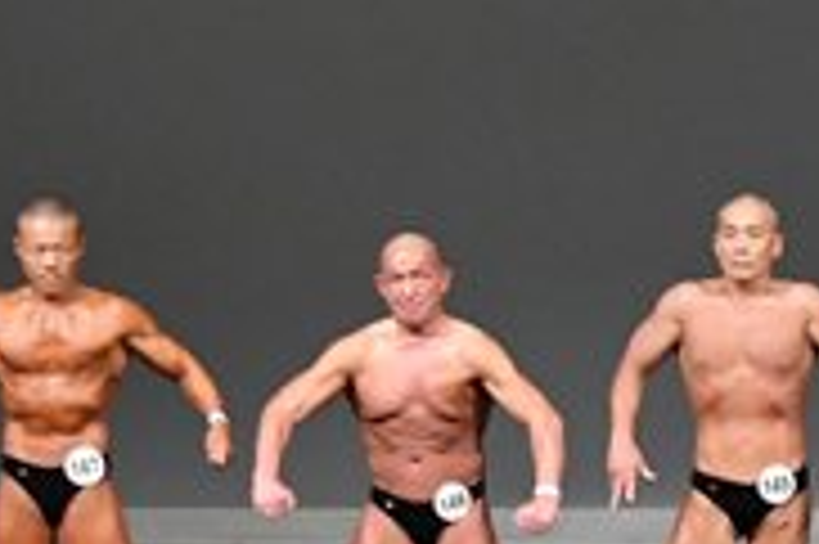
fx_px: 10455
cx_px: 1109
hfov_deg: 4.5
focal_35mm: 460
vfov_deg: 3.0
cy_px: 575
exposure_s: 1/400
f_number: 5.6
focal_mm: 72
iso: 4000
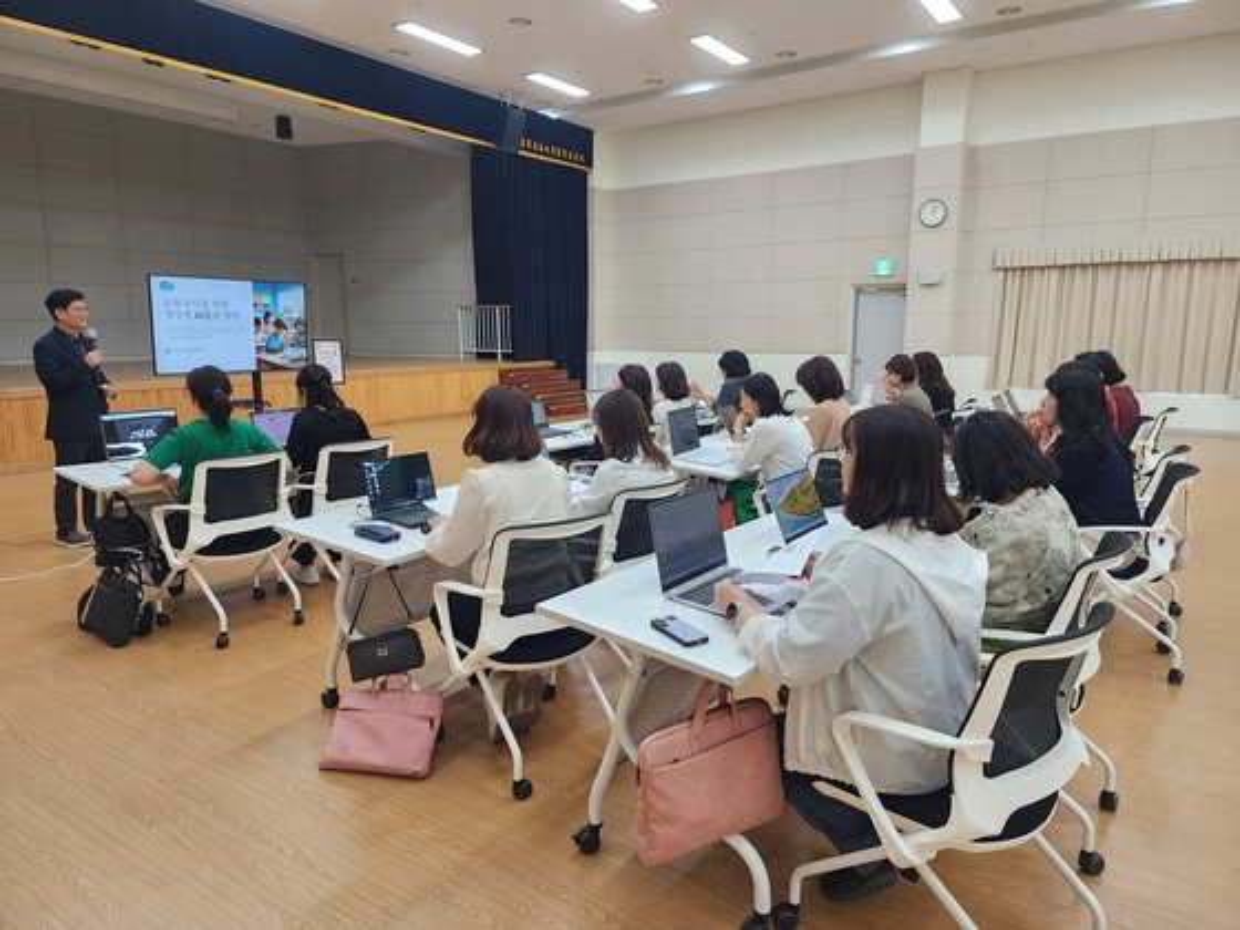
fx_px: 824
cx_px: 620
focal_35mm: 23
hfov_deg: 73.9
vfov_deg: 58.9
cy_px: 465
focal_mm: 6.4
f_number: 1.8
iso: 160
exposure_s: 1/120
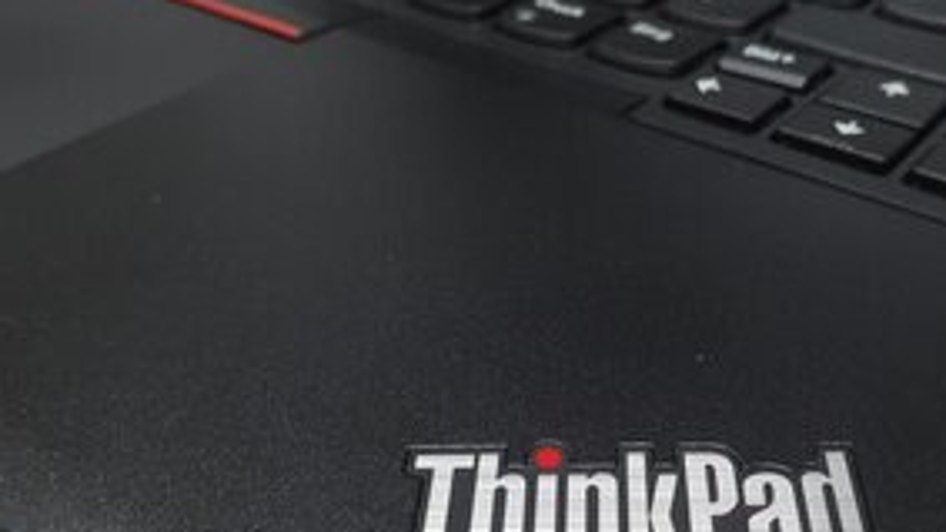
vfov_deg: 29.6
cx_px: 588
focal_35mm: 40
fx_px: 1003
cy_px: 201
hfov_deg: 50.0
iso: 320
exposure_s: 1/50
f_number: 2.4
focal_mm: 4.3
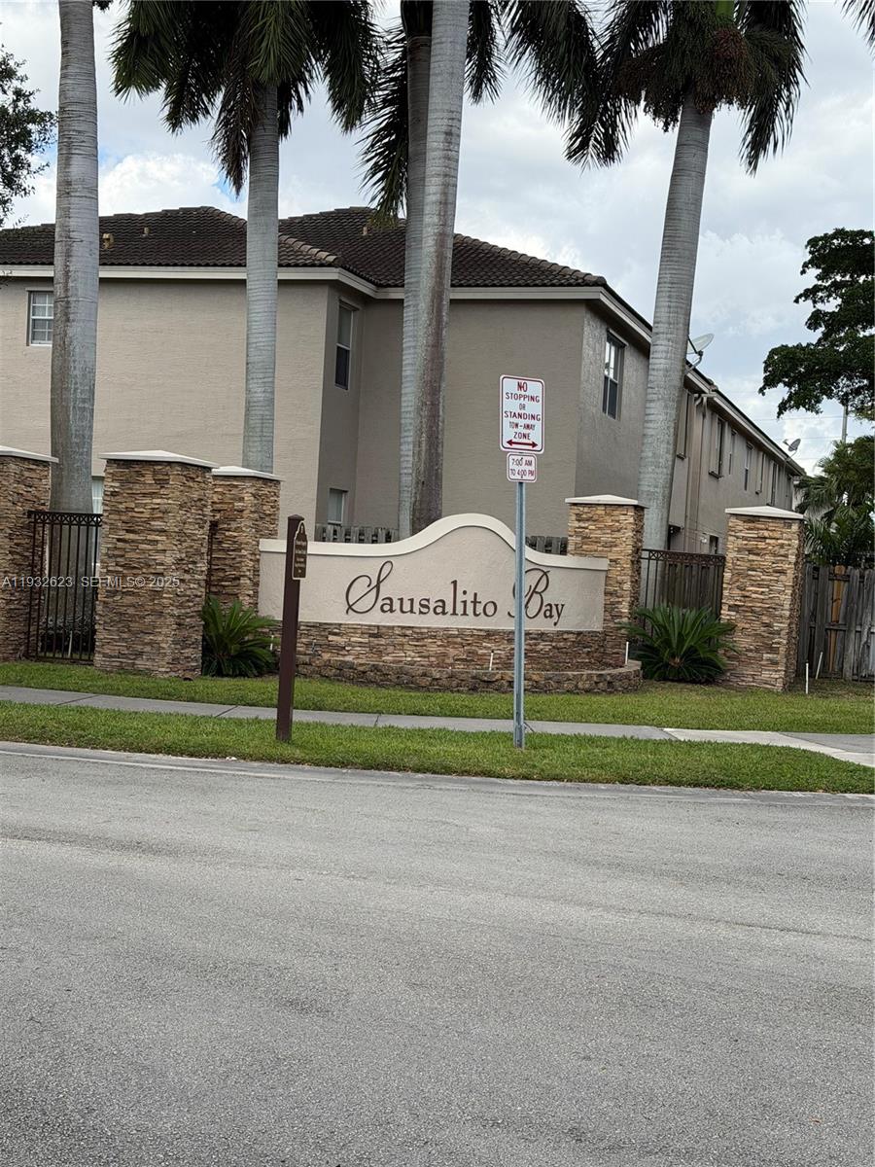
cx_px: 438
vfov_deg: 39.7
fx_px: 1618
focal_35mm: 48
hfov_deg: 30.3
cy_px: 584
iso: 80
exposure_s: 1/3096
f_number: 1.78
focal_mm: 6.76
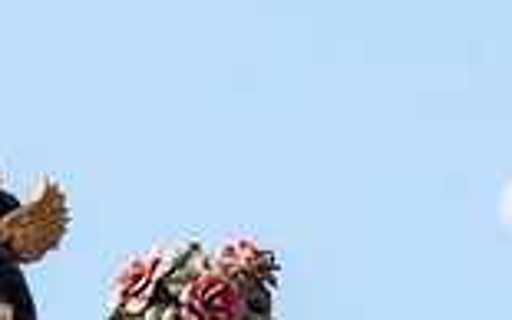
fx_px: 13358
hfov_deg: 2.2
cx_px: 297
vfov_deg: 1.4
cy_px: 1044
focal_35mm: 957
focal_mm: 135
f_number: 11
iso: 160
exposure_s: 1/250
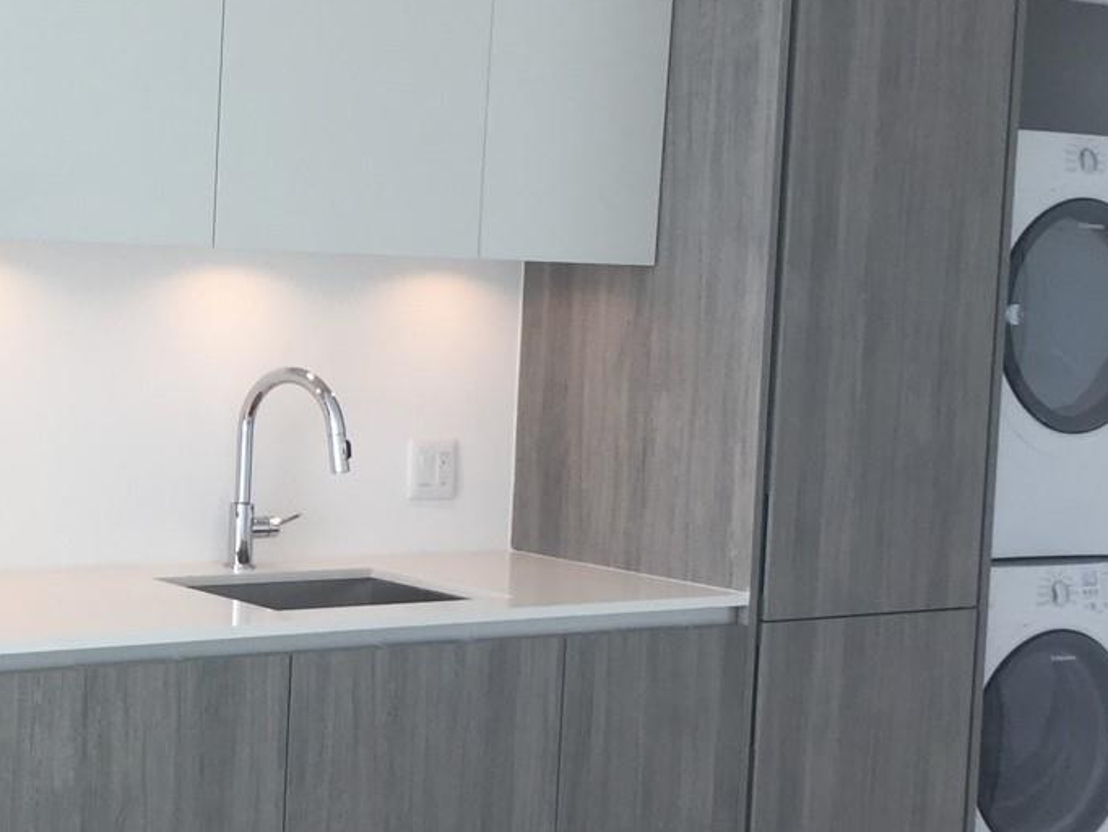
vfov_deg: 21.6
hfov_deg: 27.0
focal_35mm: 68
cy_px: 418
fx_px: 2177
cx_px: -3
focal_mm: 4.15
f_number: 2.2
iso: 40
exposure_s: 1/120
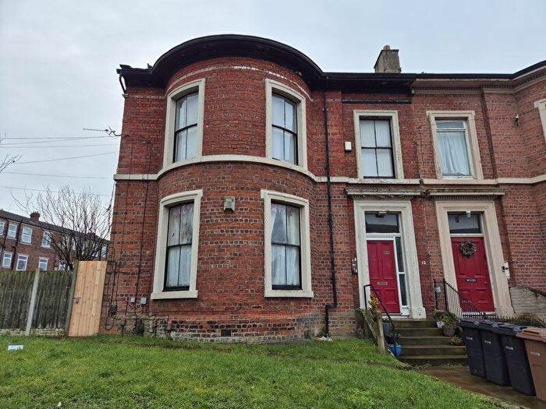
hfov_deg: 73.9
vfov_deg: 58.9
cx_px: 273
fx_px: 363
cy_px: 204
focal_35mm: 23
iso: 25
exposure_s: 1/588
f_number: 1.8
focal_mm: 5.4
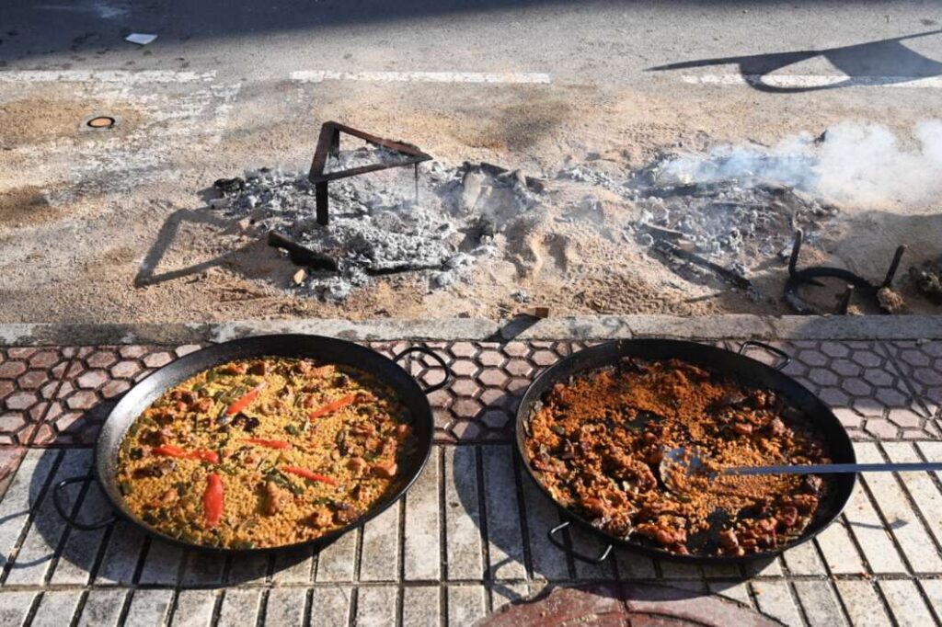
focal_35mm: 32
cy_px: 314
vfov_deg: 40.5
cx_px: 471
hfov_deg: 58.0
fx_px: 850
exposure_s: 1/1667
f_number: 5.6
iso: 500
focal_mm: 32.5
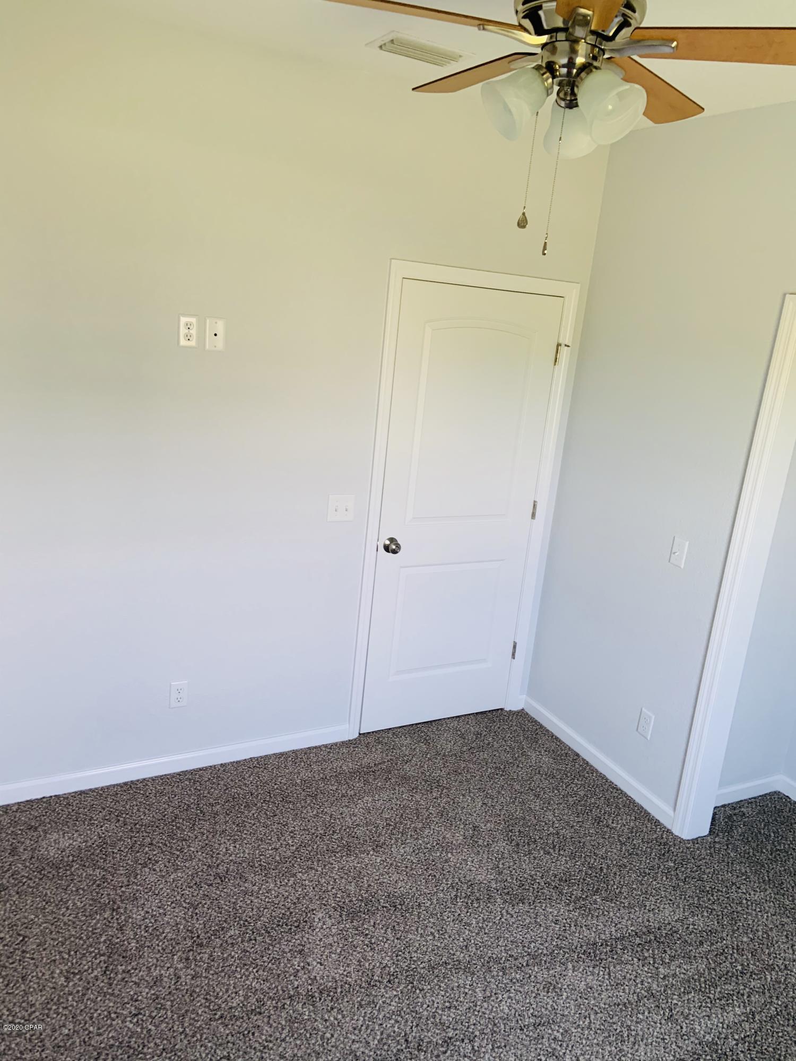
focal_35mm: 26
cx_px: 398
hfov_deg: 53.1
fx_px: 797
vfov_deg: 67.3
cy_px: 530
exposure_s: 1/121
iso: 80
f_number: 1.8
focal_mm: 4.25
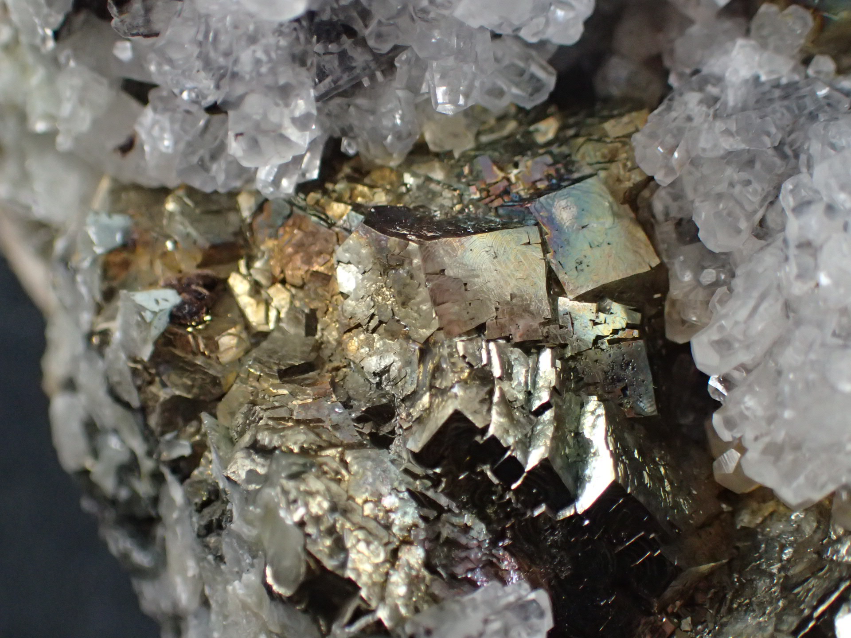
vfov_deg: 17.4
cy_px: 319
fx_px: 2090
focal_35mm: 85
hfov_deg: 23.0
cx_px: 426
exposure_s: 1/320
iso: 800
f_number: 4.5
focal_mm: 15.41
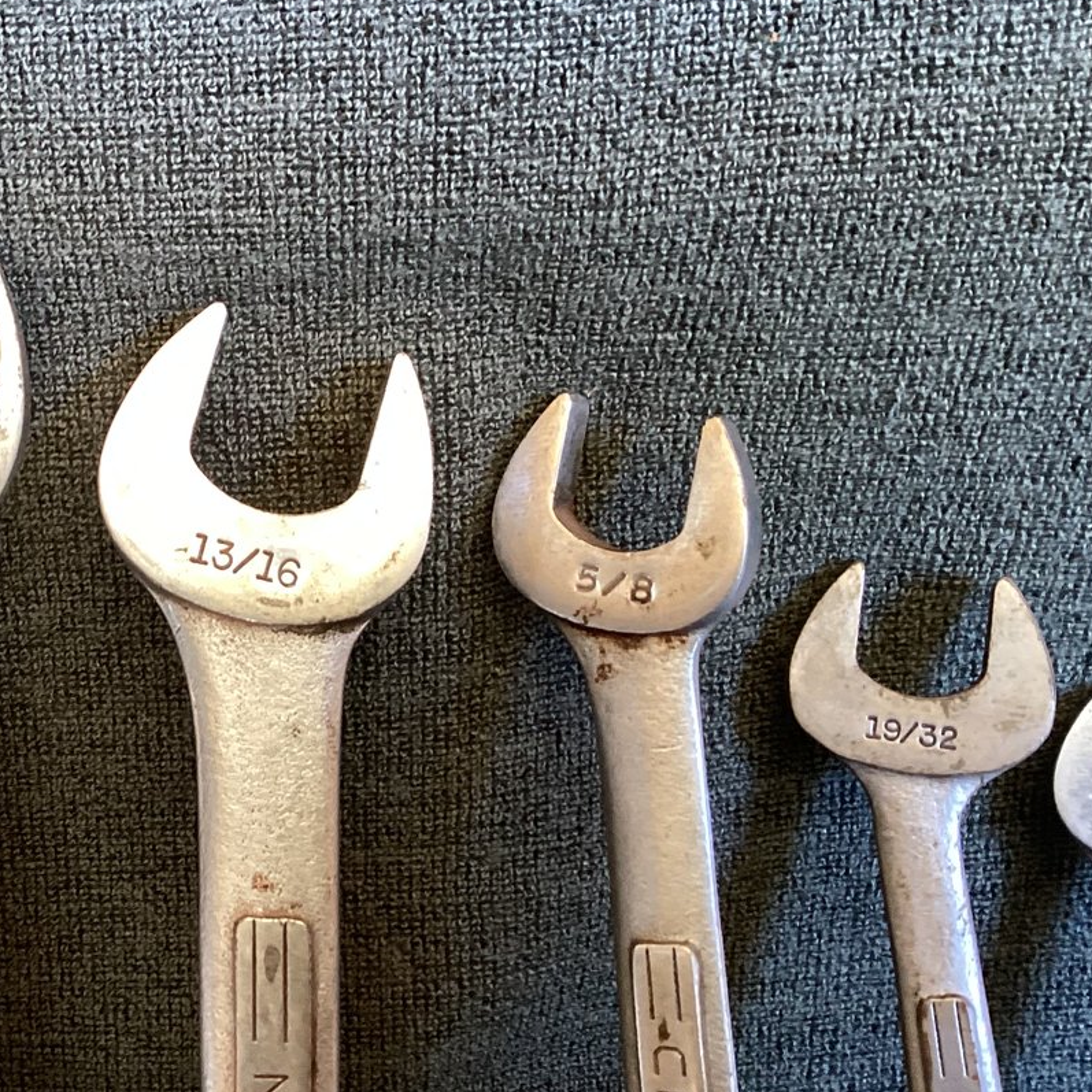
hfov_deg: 31.1
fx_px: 1856
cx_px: 86
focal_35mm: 52
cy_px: 472
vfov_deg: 32.7
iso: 200
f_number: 2.4
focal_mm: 3.3
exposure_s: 1/60
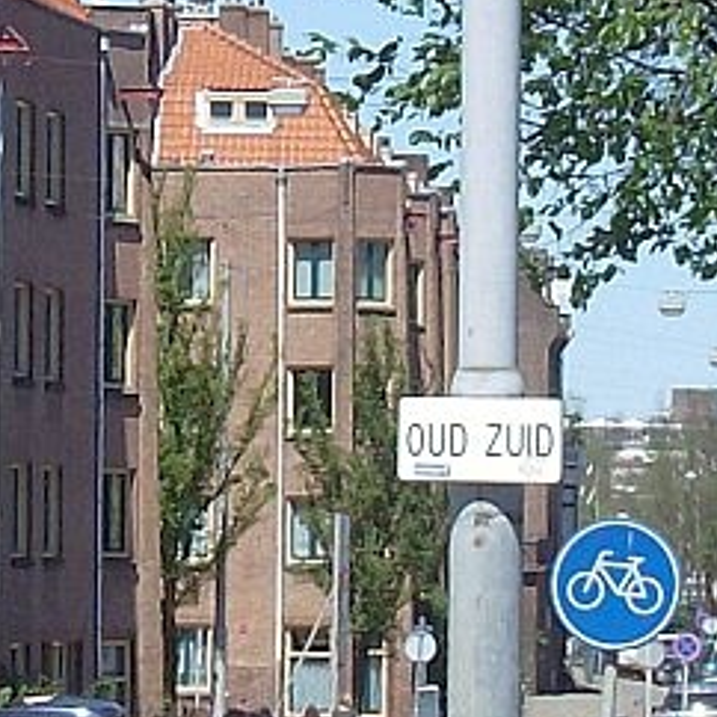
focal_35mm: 373
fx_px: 8741
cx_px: -77
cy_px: 117
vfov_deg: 4.7
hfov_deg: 4.7
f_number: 7.5
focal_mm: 16.6
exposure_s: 1/278
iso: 100
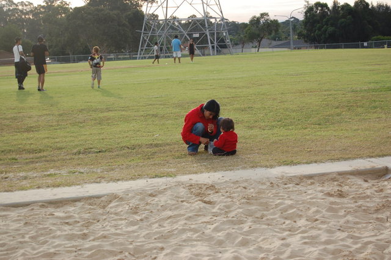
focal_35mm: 82
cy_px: 130
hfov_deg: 24.6
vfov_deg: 16.5
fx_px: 896
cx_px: 196
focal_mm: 55
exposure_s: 1/200
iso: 200
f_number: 7.1
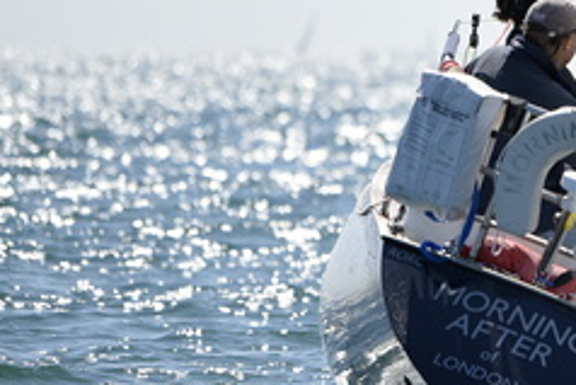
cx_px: 946
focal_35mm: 666
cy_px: 61
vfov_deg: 2.1
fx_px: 10662
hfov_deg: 3.1
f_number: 2.8
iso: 400
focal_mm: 200
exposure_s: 1/8000
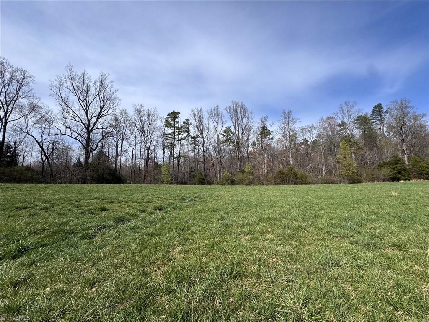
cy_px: 161
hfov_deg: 102.1
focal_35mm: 14
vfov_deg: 85.7
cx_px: 214
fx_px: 174
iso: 50
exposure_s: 1/2342
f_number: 2.2
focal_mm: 2.22
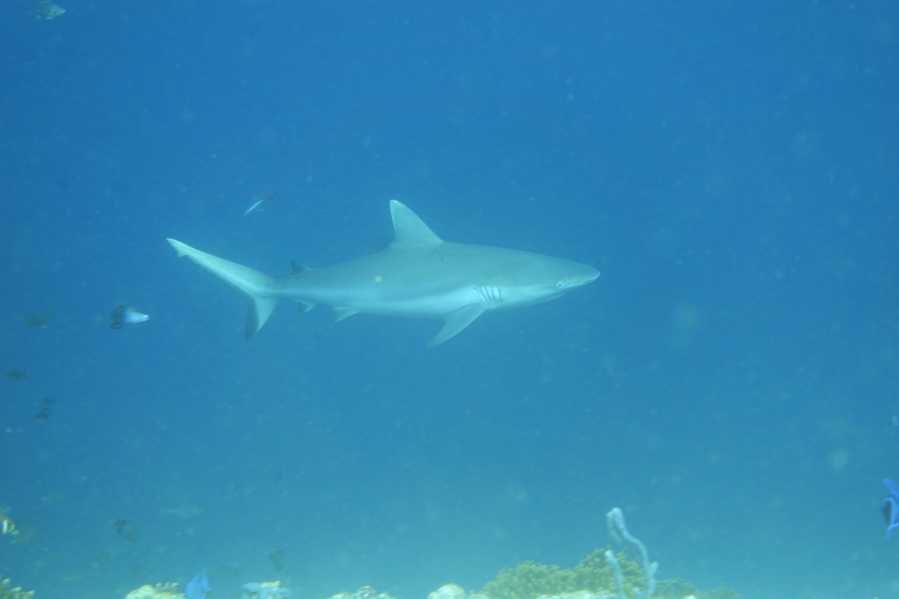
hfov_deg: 36.9
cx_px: 450
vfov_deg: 25.1
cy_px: 300
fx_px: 1348
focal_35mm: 54
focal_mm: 19.86
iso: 125
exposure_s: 1/80
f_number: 3.2
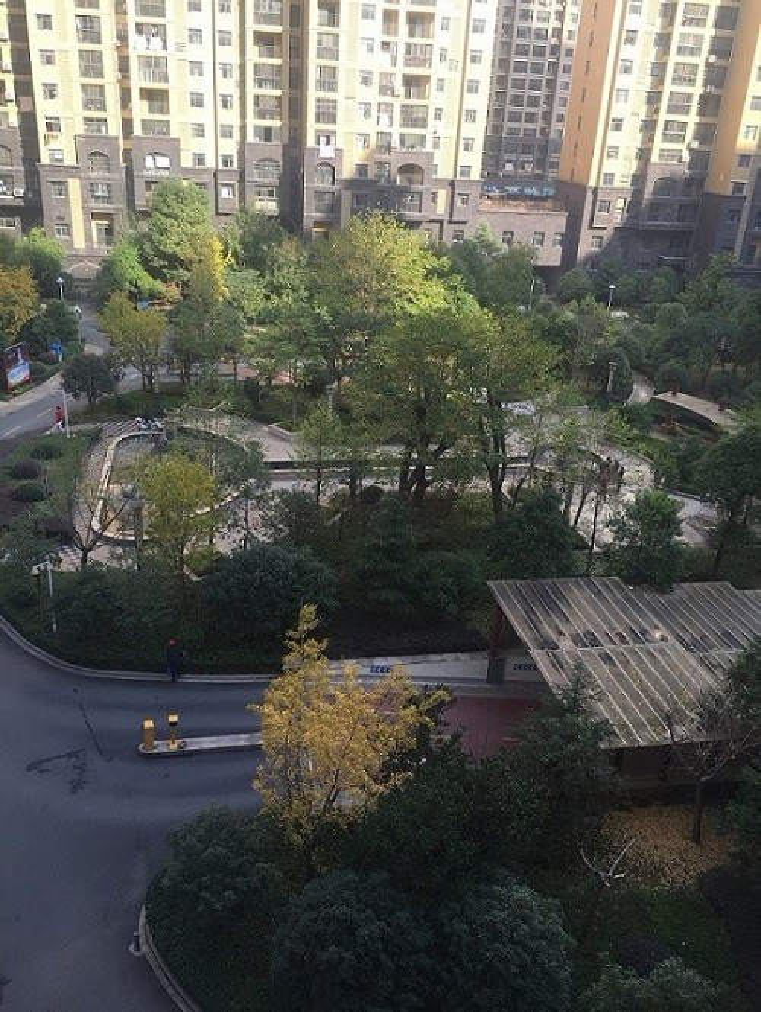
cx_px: 380
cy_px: 506
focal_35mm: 29
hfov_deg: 48.3
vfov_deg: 61.6
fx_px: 849
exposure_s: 1/449
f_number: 2.2
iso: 32
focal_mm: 4.15
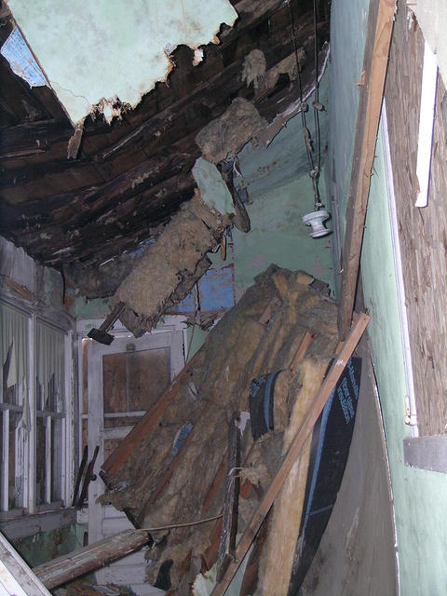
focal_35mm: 50
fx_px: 861
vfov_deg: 38.2
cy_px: 298
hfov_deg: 29.1
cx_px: 224
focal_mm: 10.3
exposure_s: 1/60.1
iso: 123
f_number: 3.4
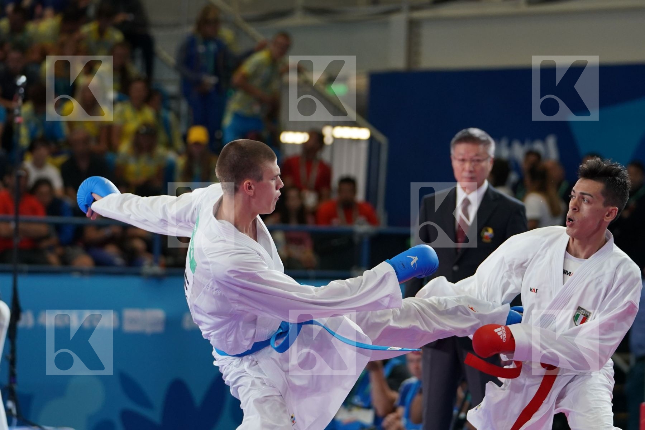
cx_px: 322
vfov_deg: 7.8
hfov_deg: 11.6
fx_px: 3171
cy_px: 215
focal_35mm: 177
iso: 1600
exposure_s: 1/1000
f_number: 2.8
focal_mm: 118
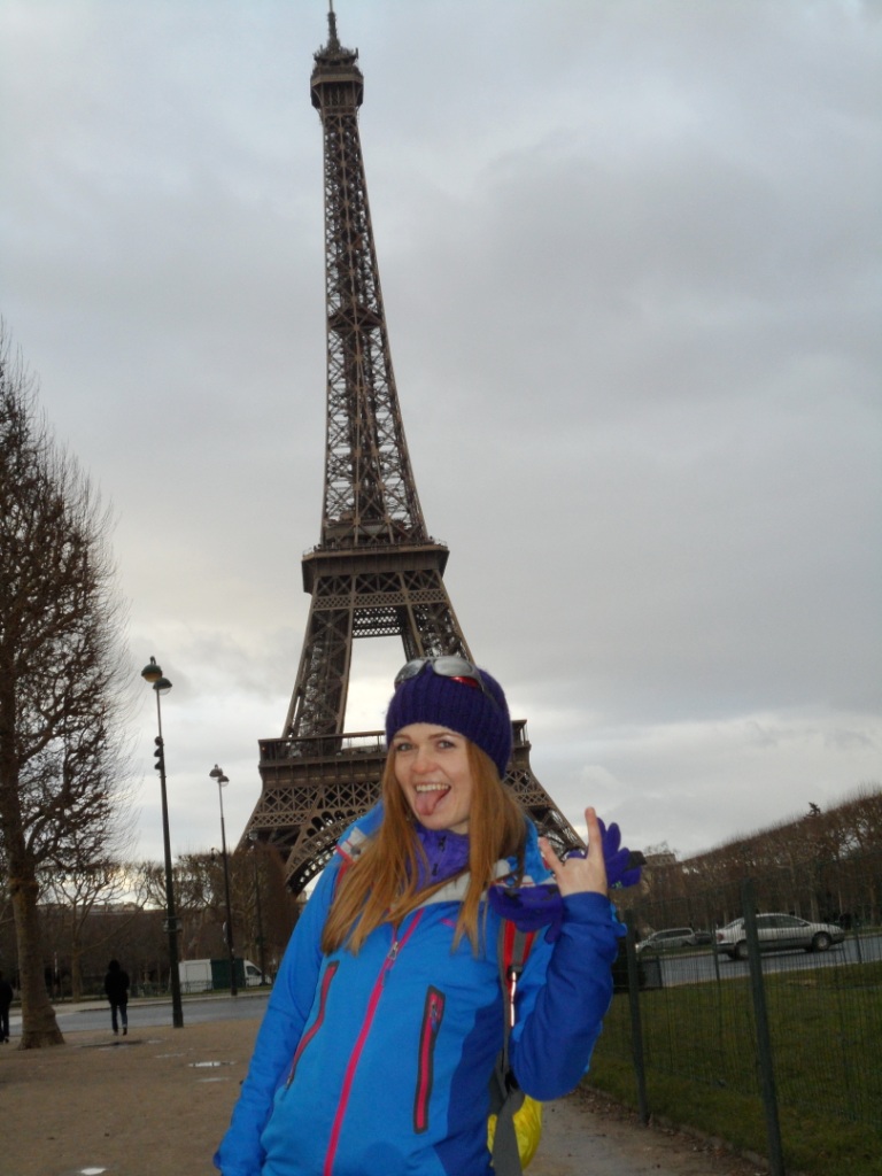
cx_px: 441
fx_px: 1495
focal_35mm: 44
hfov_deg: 32.9
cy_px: 588
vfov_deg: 42.9
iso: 160
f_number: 4.5
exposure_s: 1/180
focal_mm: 7.8
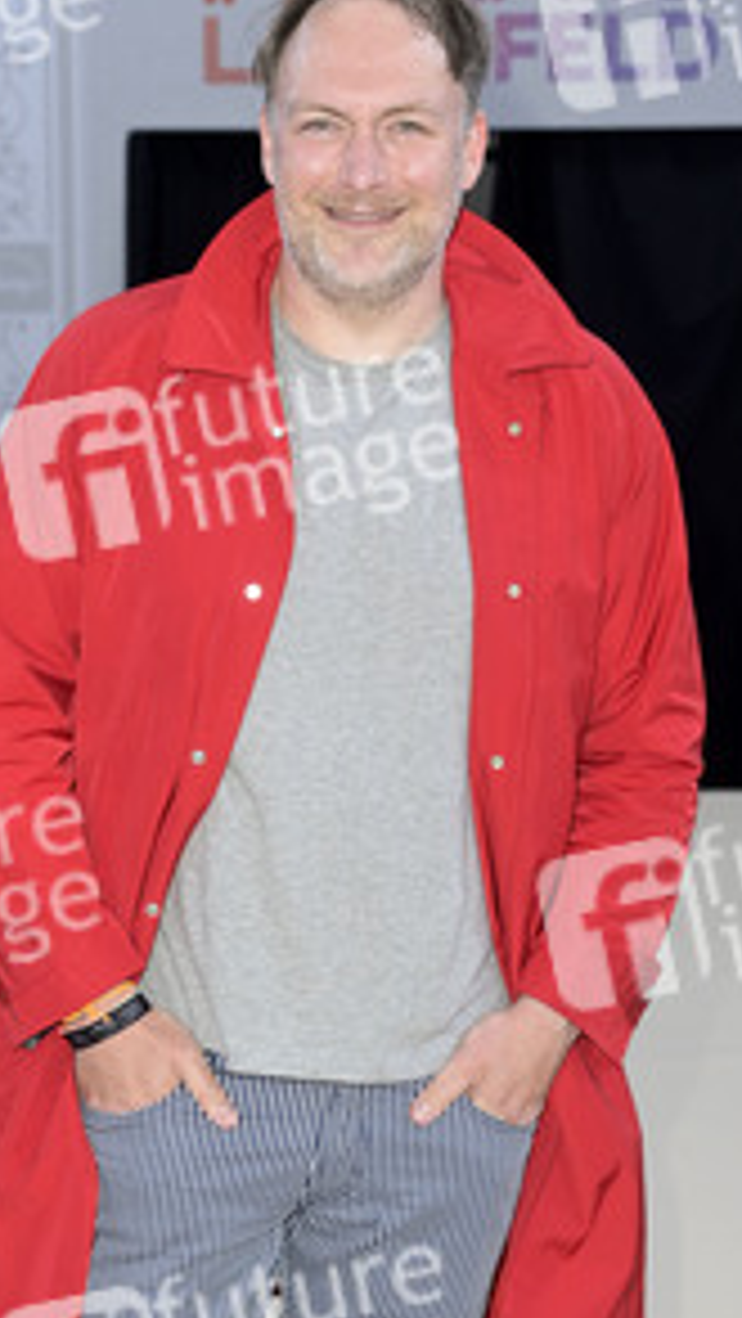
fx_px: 3739
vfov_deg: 20.0
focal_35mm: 107
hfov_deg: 11.3
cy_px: 679
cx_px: 360
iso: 500
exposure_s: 1/250
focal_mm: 75
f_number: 5.6
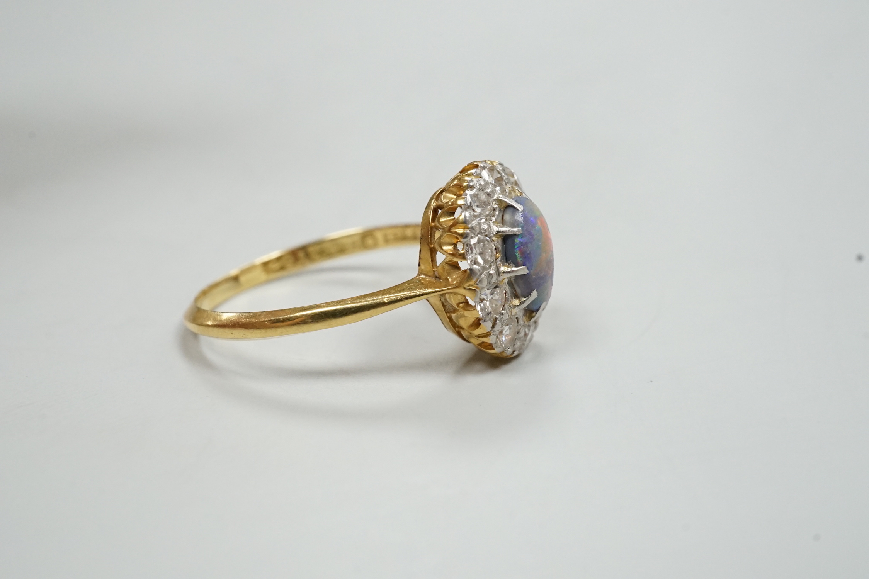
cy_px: 290
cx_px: 434
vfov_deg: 29.9
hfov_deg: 43.6
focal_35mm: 45
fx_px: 1086
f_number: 22
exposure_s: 1/60
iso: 2500
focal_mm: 30
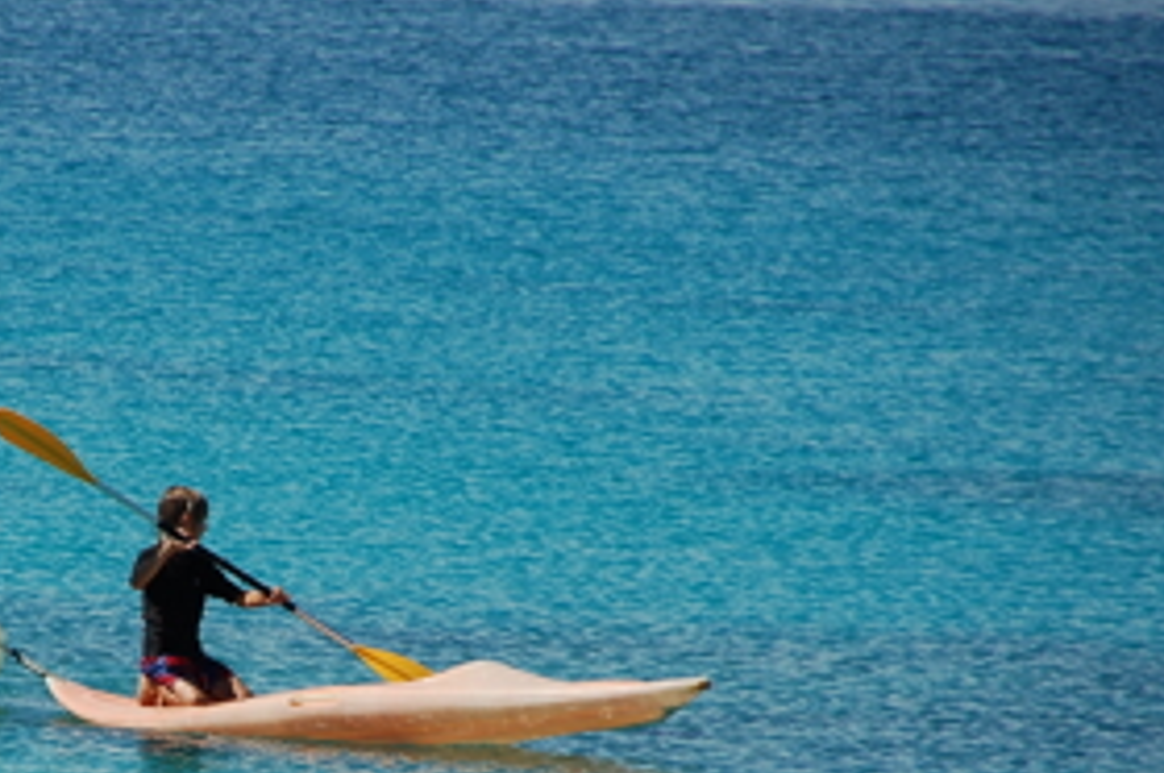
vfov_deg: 2.3
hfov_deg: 3.5
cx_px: 79
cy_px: 640
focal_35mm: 590
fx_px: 19054
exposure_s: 1/1000
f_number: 6.3
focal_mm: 200
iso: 200
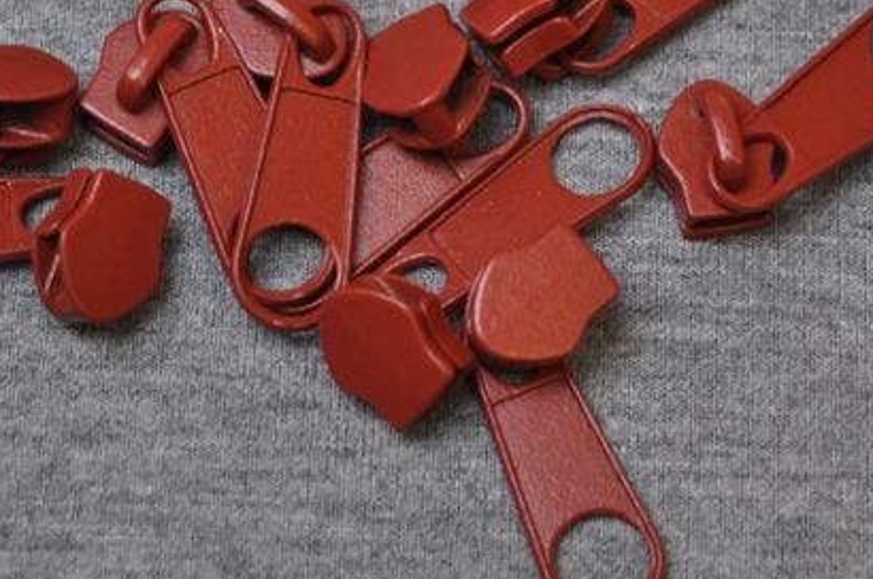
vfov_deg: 8.5
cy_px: 84
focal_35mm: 161
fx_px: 3898
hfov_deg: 12.8
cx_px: 456
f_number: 5.6
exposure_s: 1/60
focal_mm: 55
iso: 500
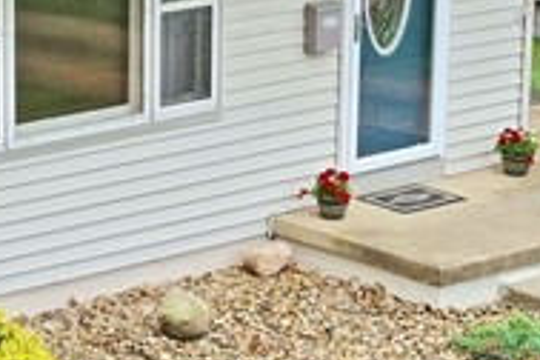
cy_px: 109
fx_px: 2415
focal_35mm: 161
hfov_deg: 12.3
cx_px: -226
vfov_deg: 8.5
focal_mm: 10.26
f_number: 4.5
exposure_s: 1/120
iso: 100
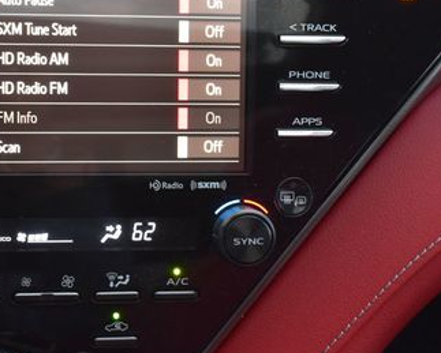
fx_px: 1019
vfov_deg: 19.6
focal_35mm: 78
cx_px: 67
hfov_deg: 23.9
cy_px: 128
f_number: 6.3
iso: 1100
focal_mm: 28
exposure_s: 1/15
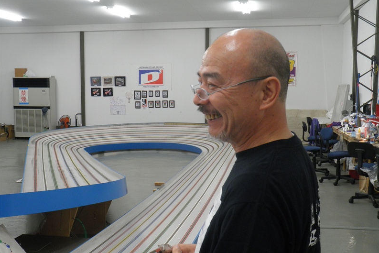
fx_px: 453
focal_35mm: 43
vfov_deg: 31.2
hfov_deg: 45.4
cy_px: 136
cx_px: 190
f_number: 3.9
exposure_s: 1/25
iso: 200
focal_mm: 7.3
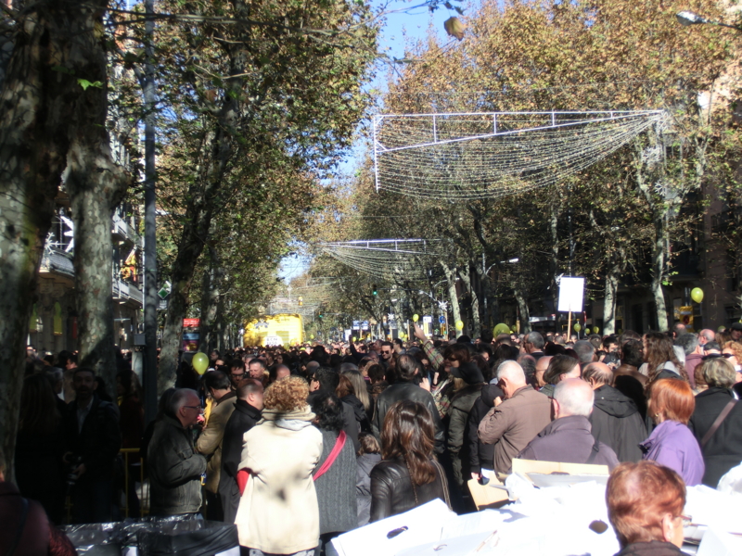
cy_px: 278
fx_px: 1479
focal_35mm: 69
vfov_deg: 21.3
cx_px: 371
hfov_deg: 28.2
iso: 100
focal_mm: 12.29
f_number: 4.8
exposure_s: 1/400
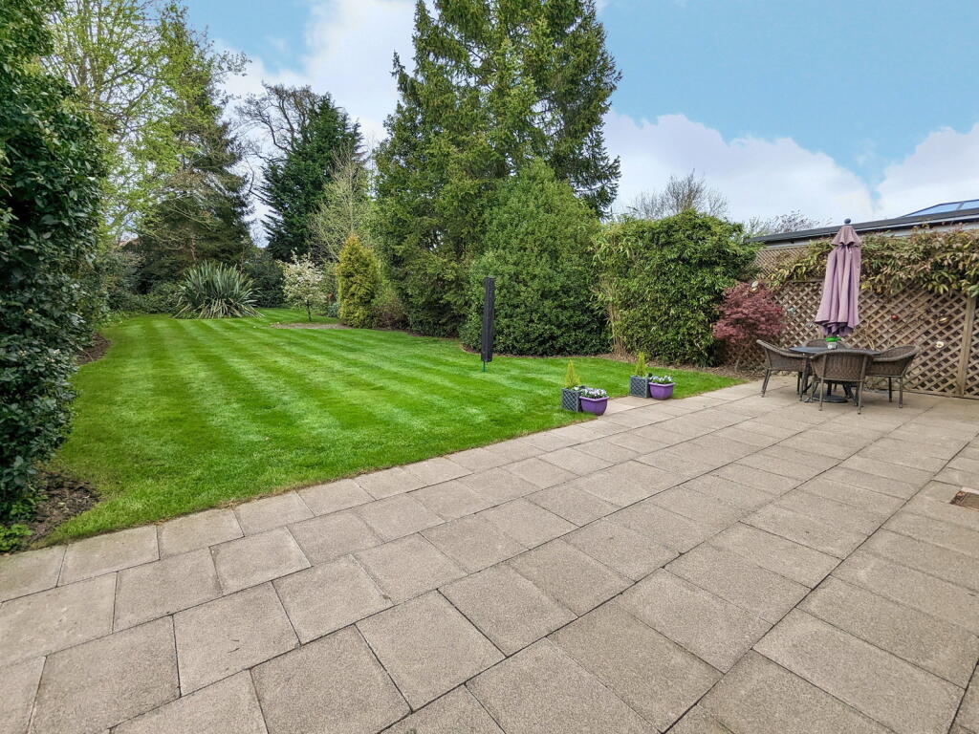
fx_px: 453
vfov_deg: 78.1
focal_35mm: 16
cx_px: 490
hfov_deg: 94.5
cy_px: 367
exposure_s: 1/929
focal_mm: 2.35
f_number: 2.2
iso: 46
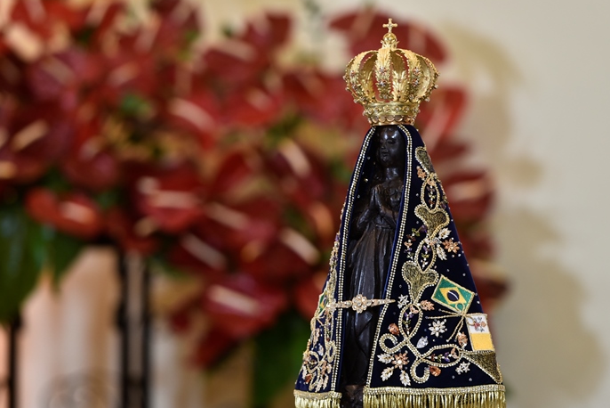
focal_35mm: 210
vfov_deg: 6.5
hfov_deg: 9.8
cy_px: 205
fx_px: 3560
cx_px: 292
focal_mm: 180
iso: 800
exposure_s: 1/125
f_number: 3.5
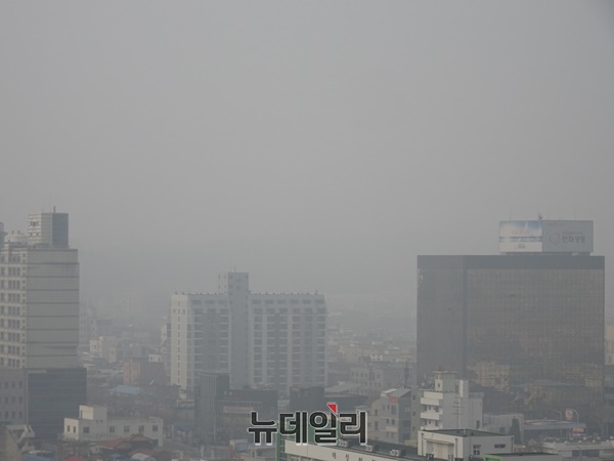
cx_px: 307
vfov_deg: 11.7
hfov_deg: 15.5
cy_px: 230
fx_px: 2253
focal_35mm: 127
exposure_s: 1/400
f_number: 5.6
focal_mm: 21.66
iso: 80
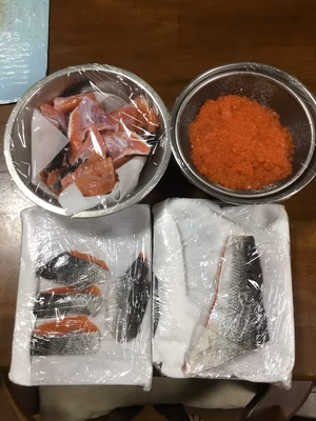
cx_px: 158
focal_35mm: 31
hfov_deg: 45.4
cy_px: 210
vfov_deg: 58.4
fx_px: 377
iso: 80
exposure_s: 1/30
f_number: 2.4
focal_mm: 3.3
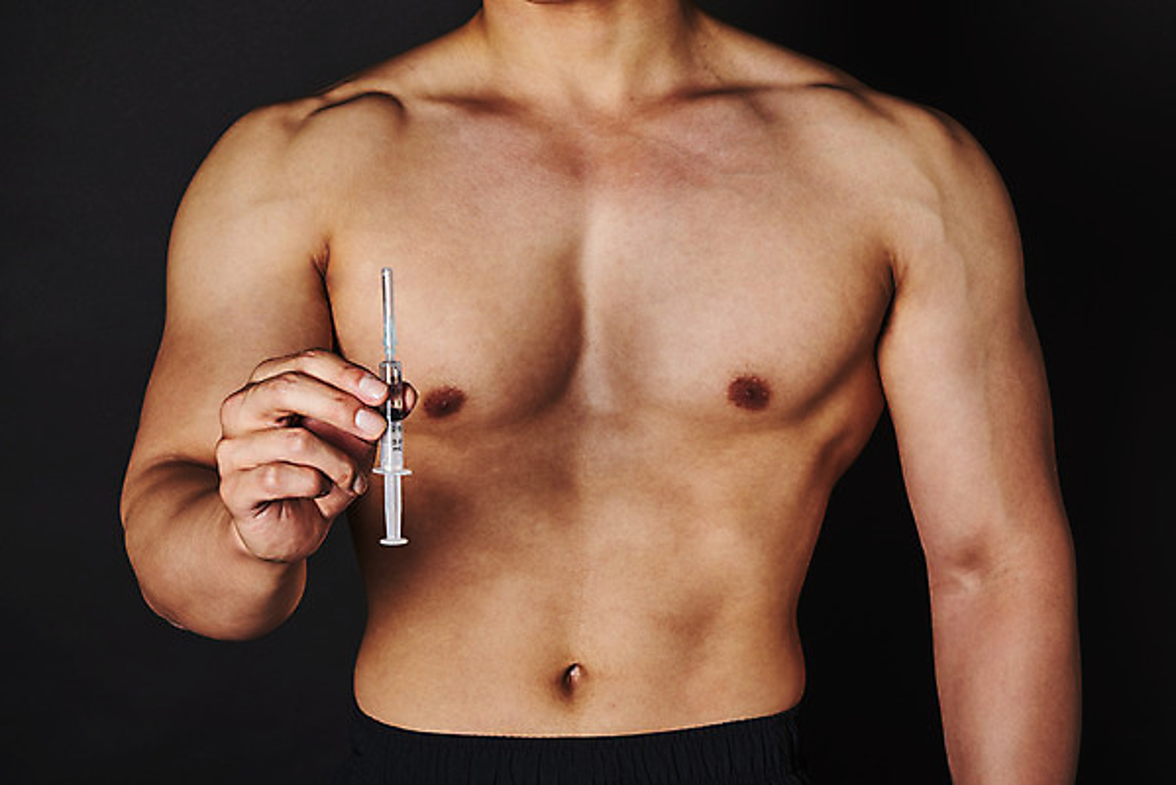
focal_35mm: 105
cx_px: 588
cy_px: 392
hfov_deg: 19.4
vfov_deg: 13.1
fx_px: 3431
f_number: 22
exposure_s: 1/125
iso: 100
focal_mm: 105
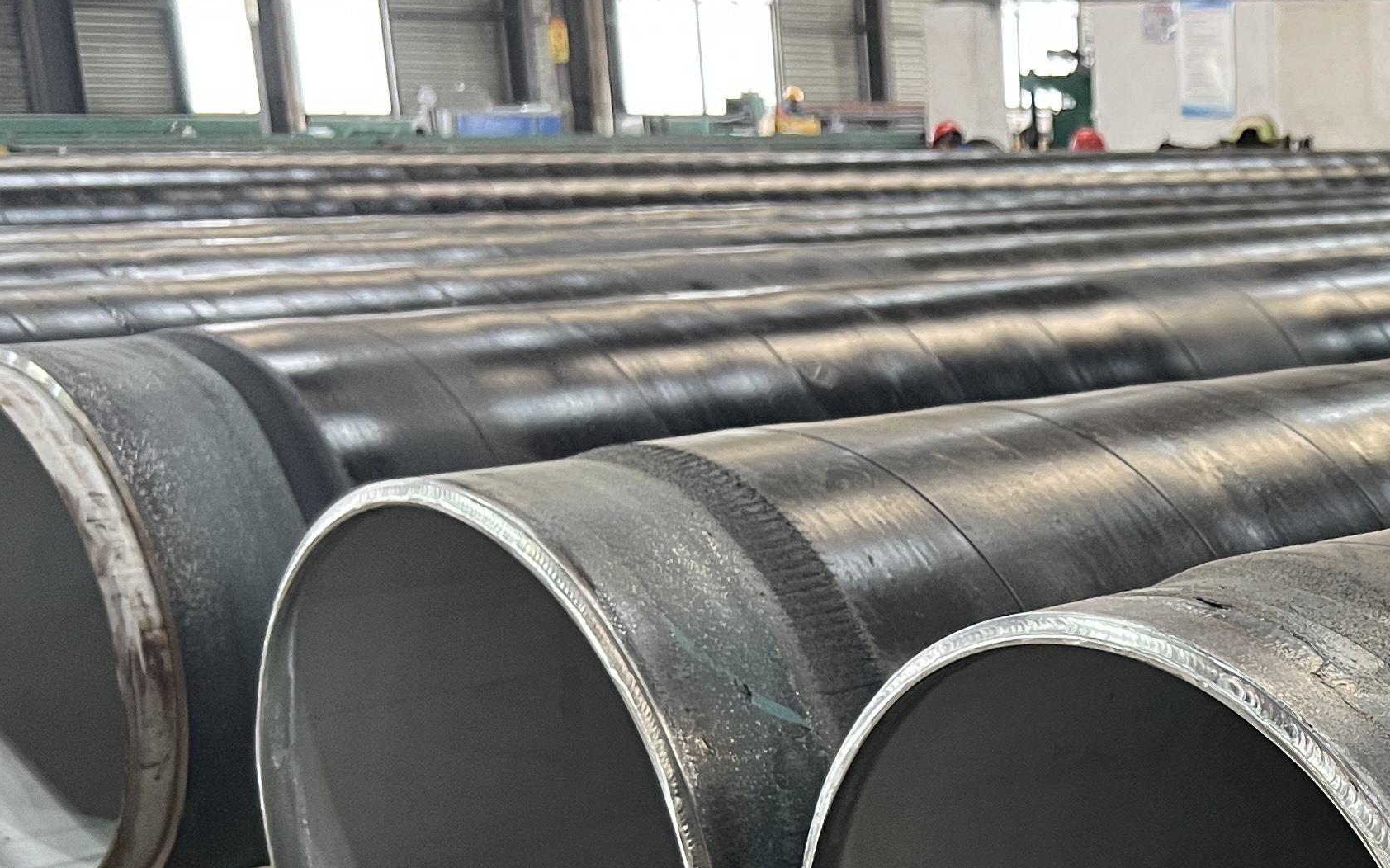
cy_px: 861
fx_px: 2500
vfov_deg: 19.2
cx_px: 1468
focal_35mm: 66
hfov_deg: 28.6
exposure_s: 1/33
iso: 400
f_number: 1.5
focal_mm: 5.7
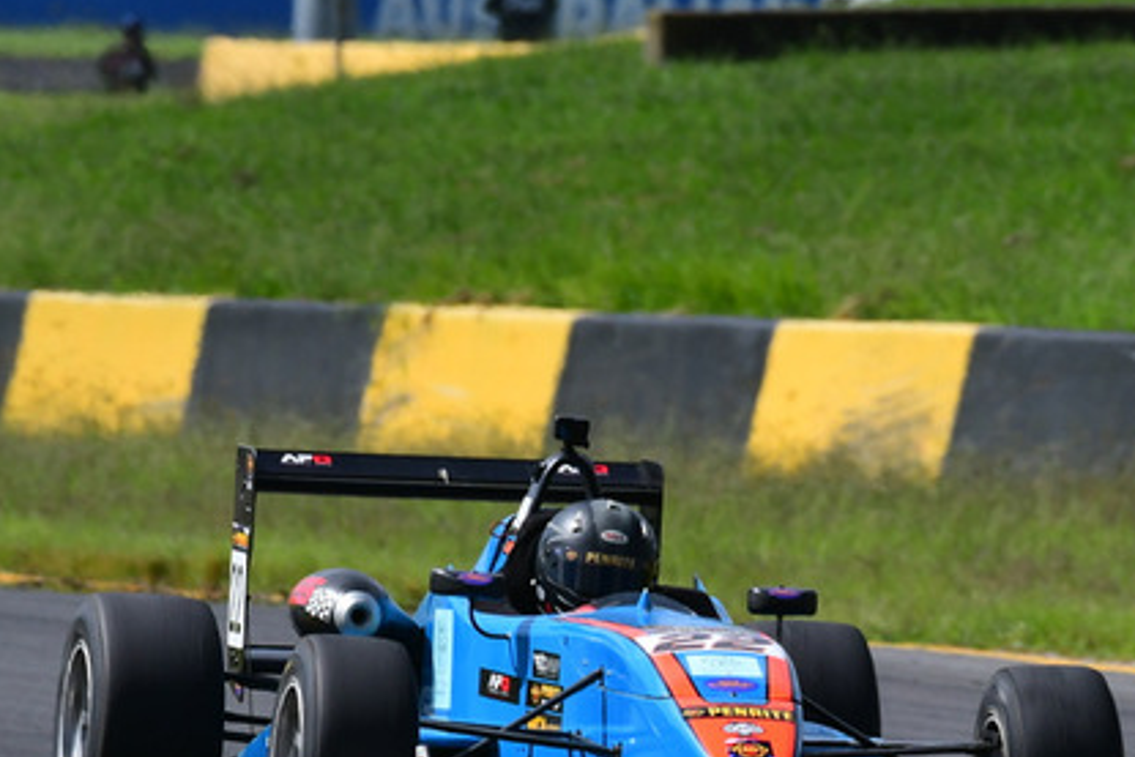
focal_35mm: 1389
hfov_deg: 1.5
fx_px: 43805
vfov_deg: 1.0
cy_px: 497
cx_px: 738
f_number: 11
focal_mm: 480
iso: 400
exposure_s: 1/640
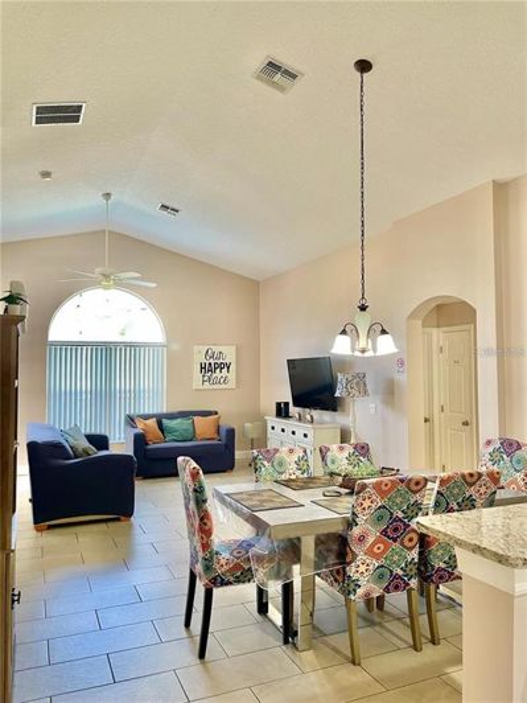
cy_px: 352
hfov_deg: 53.1
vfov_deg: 67.3
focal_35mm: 26
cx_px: 264
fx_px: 528
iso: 100
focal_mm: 4.2
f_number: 1.6
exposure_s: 1/60
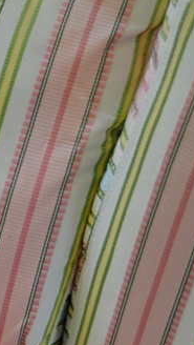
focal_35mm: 134
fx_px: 1223
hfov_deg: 8.2
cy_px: 187
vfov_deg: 16.0
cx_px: -309
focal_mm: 28
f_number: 4
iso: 400
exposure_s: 1/60
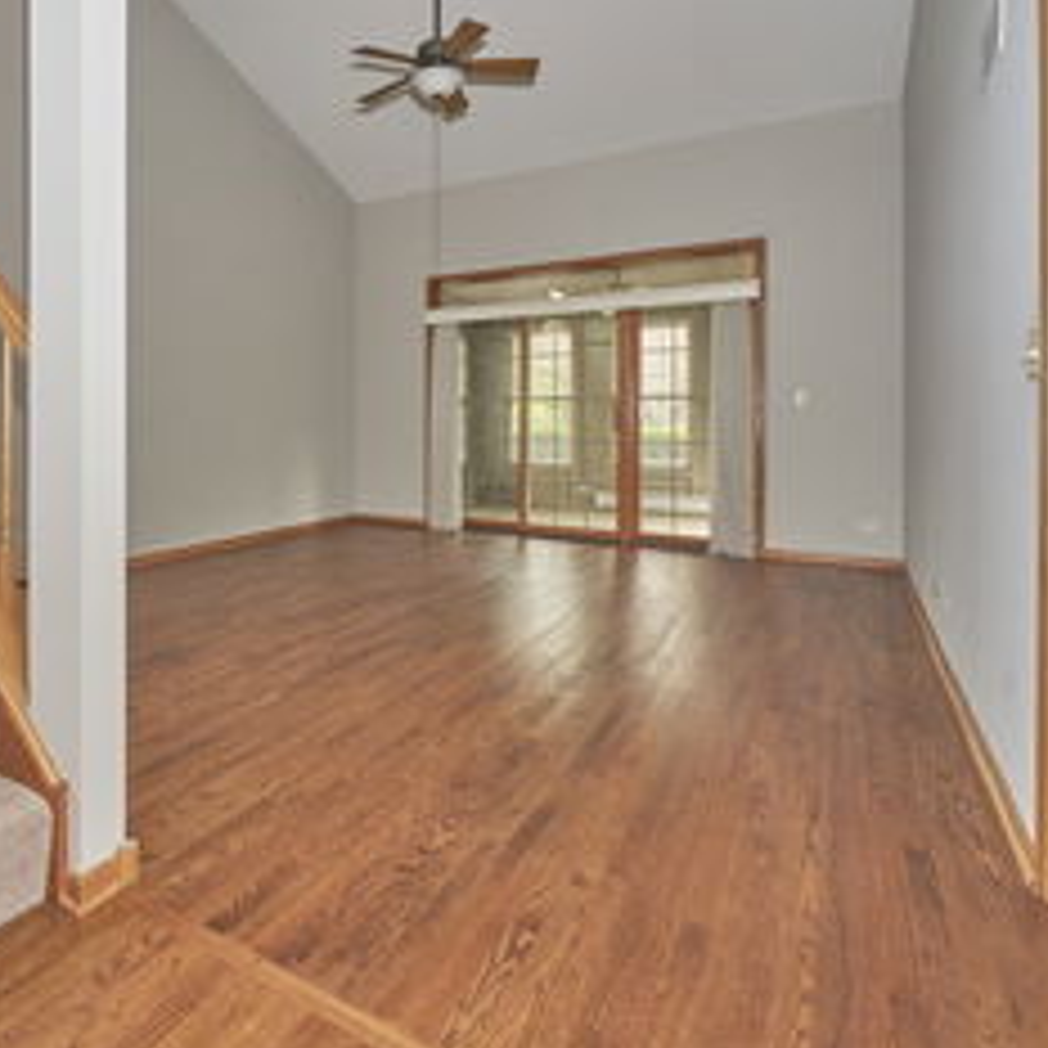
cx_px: 297
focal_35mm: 21
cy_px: 418
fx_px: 719
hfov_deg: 68.7
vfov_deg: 71.4
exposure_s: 1/80
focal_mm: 12
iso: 800
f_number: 7.1
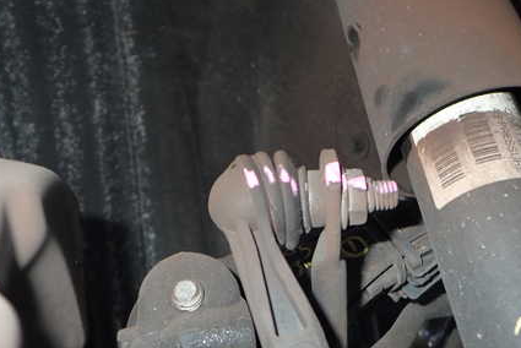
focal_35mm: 44
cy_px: 184
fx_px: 637
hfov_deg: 44.4
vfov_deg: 30.6
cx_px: 294
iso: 200
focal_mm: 5.4
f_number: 2.3
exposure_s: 1/30
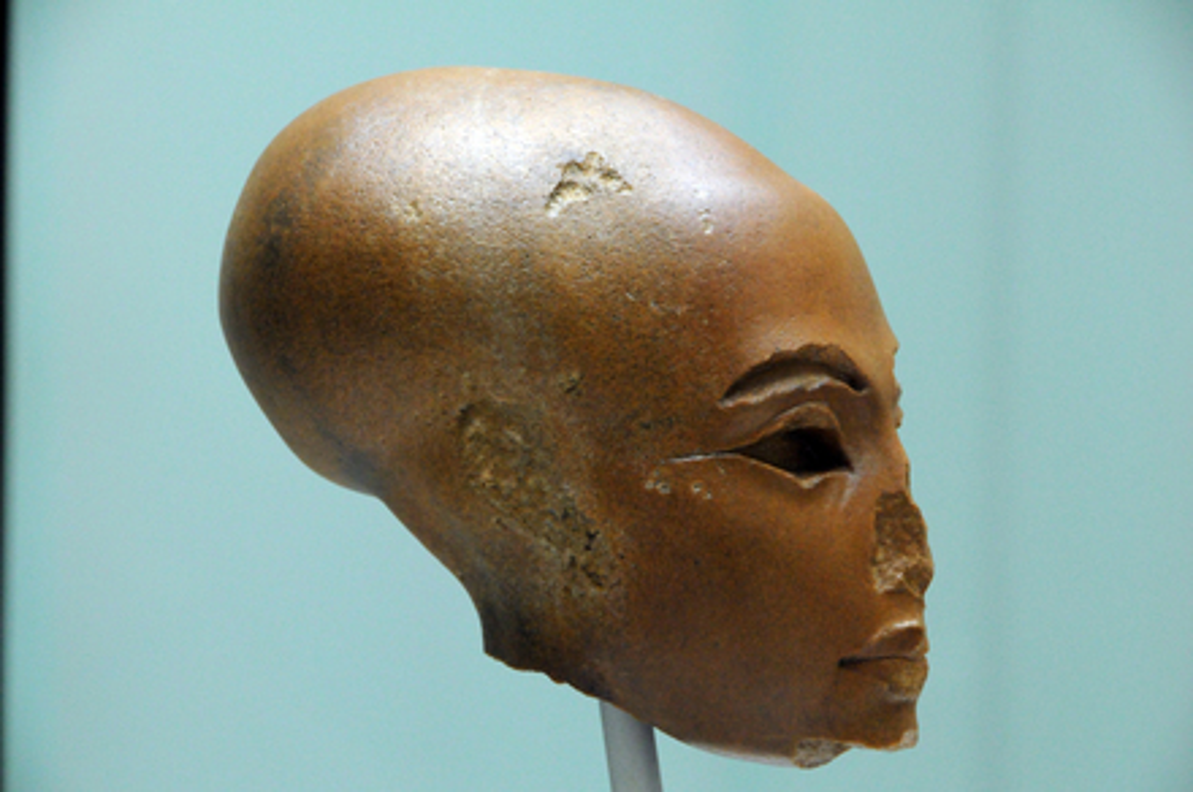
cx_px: 596
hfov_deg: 9.8
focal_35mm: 210
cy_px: 396
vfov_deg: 6.5
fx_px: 6949
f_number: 9
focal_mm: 140
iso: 1600
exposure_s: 1/200
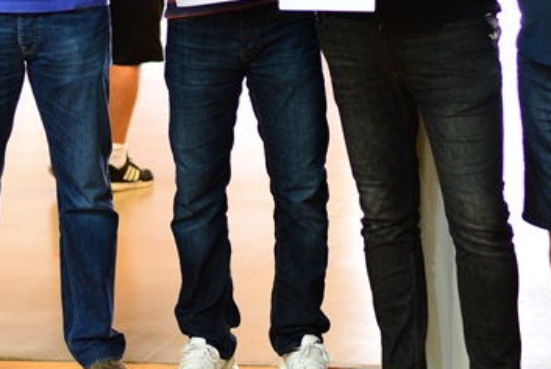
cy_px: -6
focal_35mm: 145
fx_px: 2221
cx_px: 220
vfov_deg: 9.4
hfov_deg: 14.1
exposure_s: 1/160
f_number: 2.2
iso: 1250
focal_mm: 50
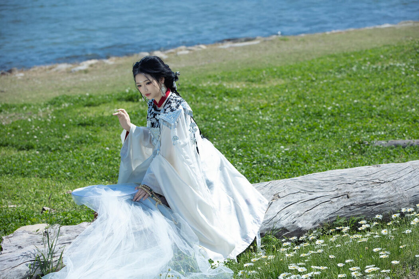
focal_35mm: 105
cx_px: 210
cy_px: 140
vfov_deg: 13.0
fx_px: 1222
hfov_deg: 19.5
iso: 100
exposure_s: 1/640
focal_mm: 105
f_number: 5
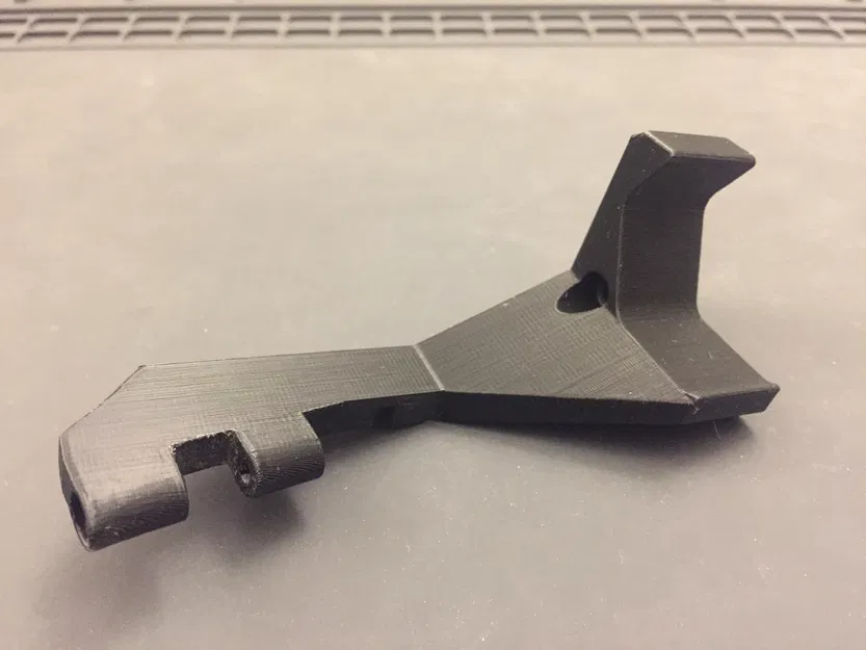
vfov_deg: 48.2
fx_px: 726
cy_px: 325
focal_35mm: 29
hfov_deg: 61.7
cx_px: 433
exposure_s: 1/15
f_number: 2.2
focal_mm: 4.15
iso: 400
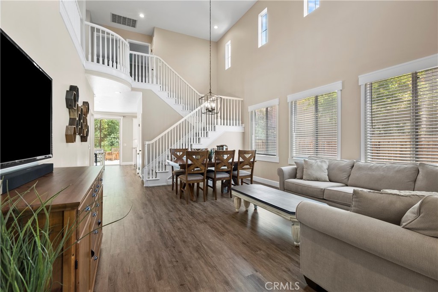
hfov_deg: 96.7
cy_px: 146
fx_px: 195
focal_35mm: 16
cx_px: 219
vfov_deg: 73.8
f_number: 5.6
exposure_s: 1/2
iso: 250
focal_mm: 16
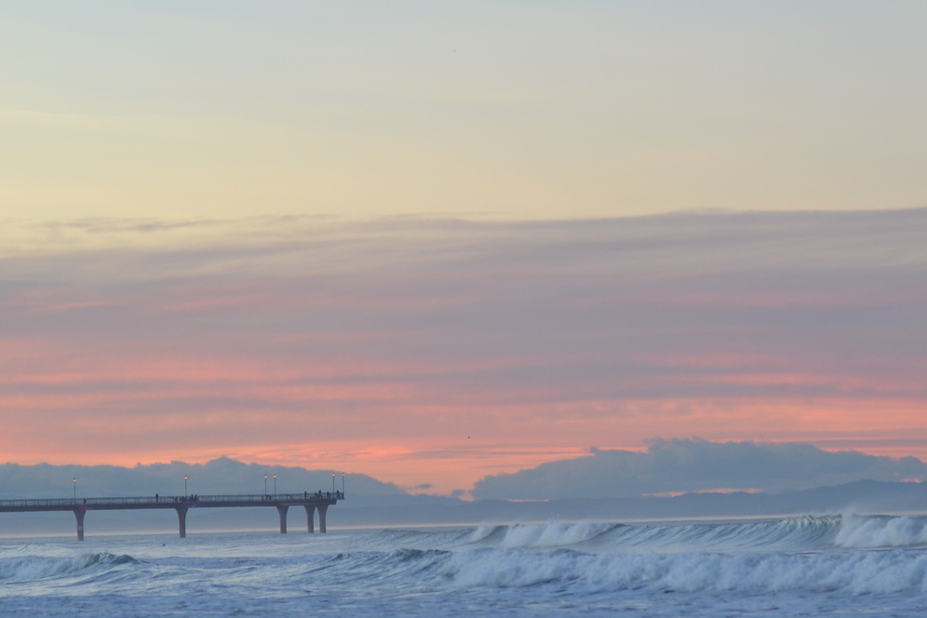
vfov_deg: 6.7
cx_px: 630
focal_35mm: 205
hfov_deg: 10.0
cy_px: 304
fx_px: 5273
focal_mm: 85
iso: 400
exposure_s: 1/160
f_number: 3.2
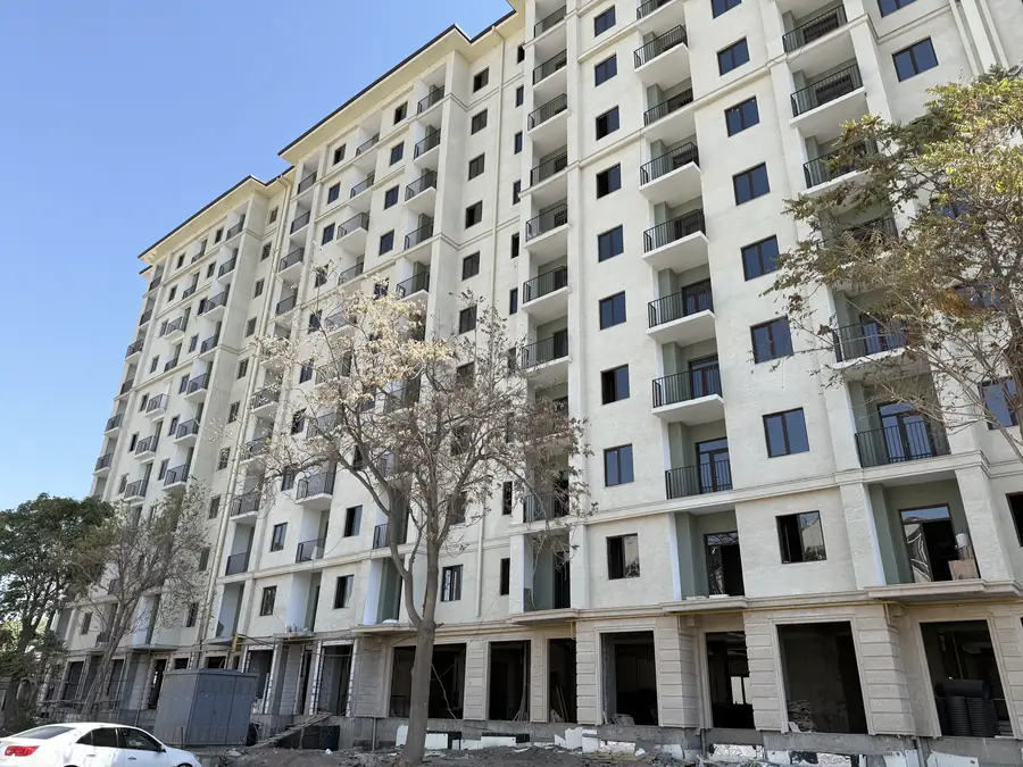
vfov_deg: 56.8
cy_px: 384
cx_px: 512
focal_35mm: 24
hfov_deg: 71.6
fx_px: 709
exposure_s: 1/2299
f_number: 1.78
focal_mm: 6.76
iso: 80
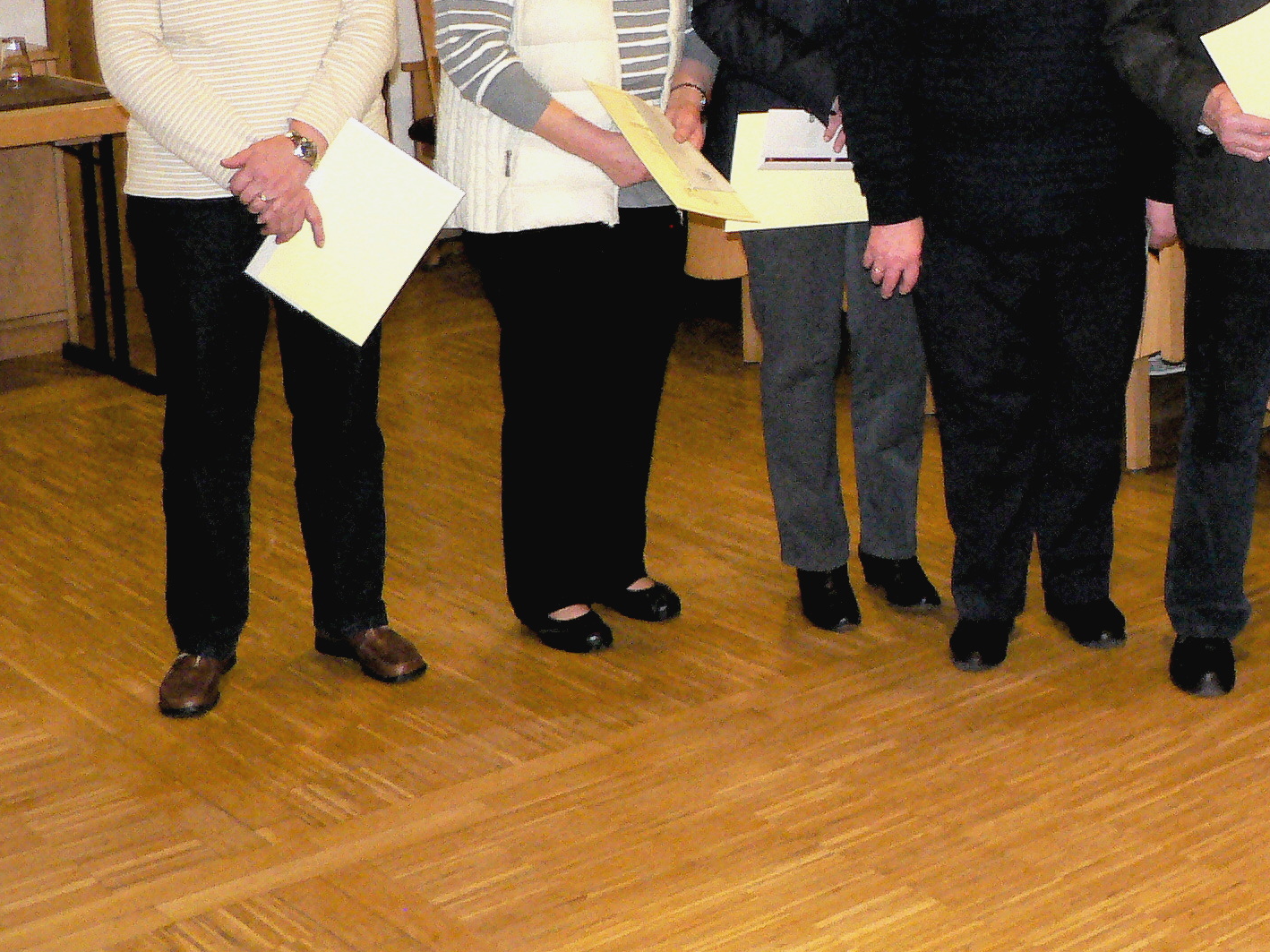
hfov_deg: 28.8
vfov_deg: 22.1
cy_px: 131
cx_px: 1113
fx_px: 2384
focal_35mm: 65
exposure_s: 1/30
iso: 400
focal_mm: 6
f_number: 2.8
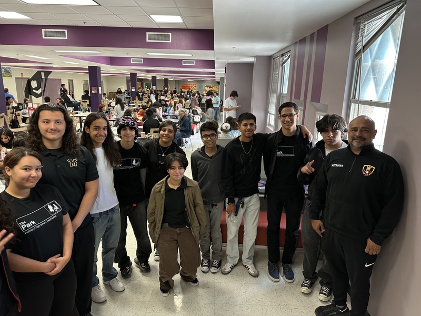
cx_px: 210
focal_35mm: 24
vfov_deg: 56.8
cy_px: 158
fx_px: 292
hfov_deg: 71.6
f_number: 1.78
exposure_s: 1/60
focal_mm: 6.86
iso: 160
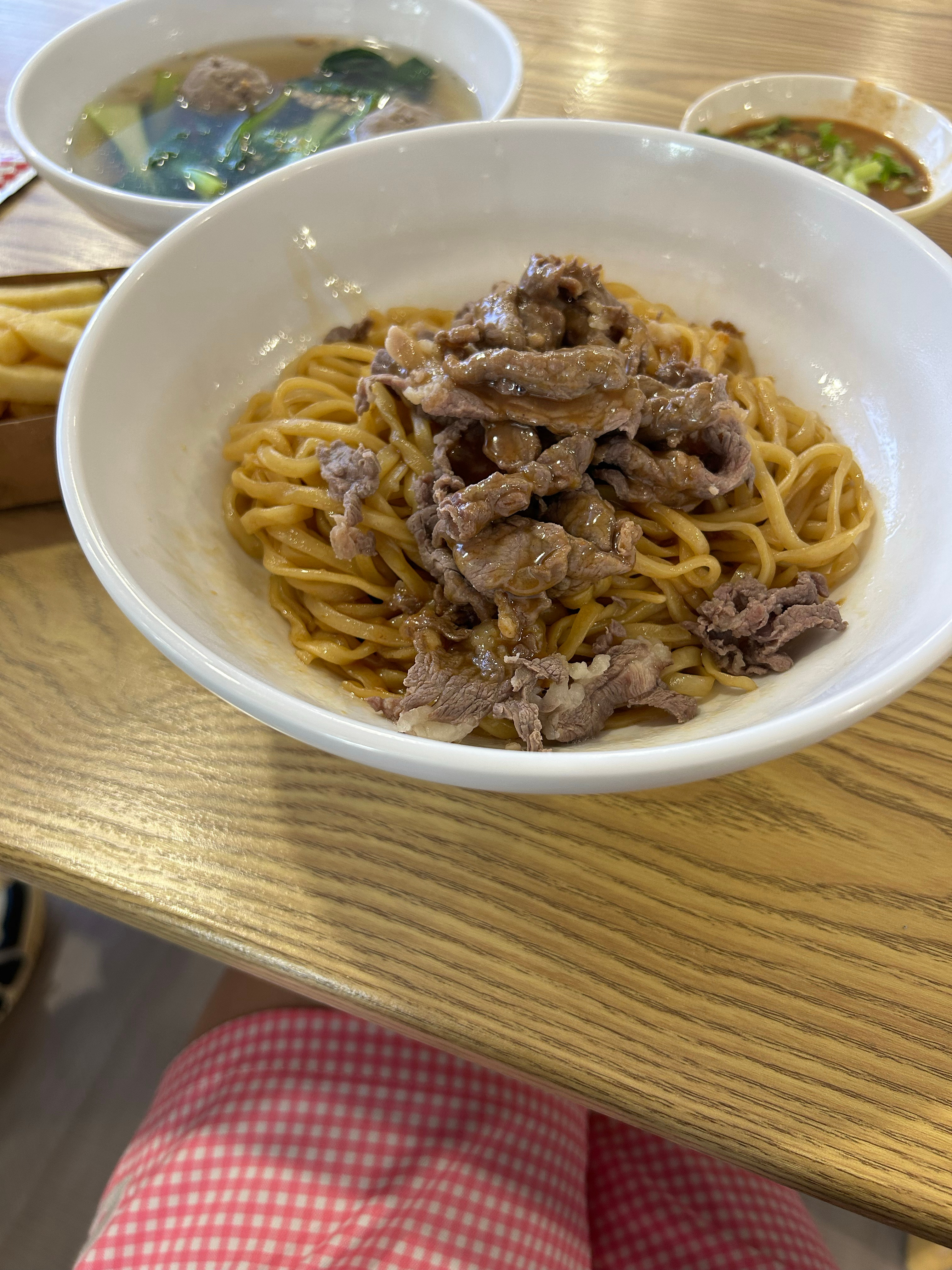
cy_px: 635
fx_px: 953
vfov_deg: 67.3
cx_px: 476
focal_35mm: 26
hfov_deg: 53.1
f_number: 1.5
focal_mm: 5.7
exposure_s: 1/100
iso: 125
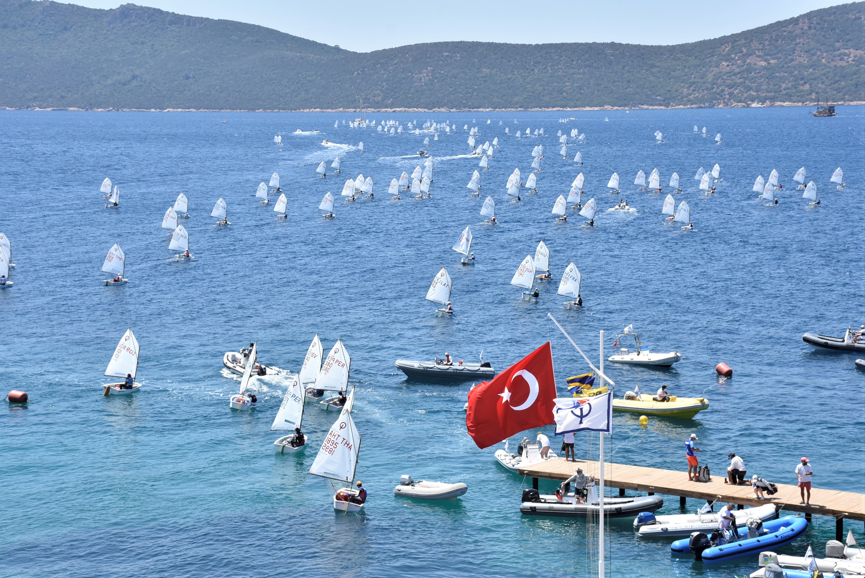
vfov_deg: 17.5
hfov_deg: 26.0
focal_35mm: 78
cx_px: 432
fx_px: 1875
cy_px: 289
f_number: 11
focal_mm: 52
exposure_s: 1/500
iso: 320
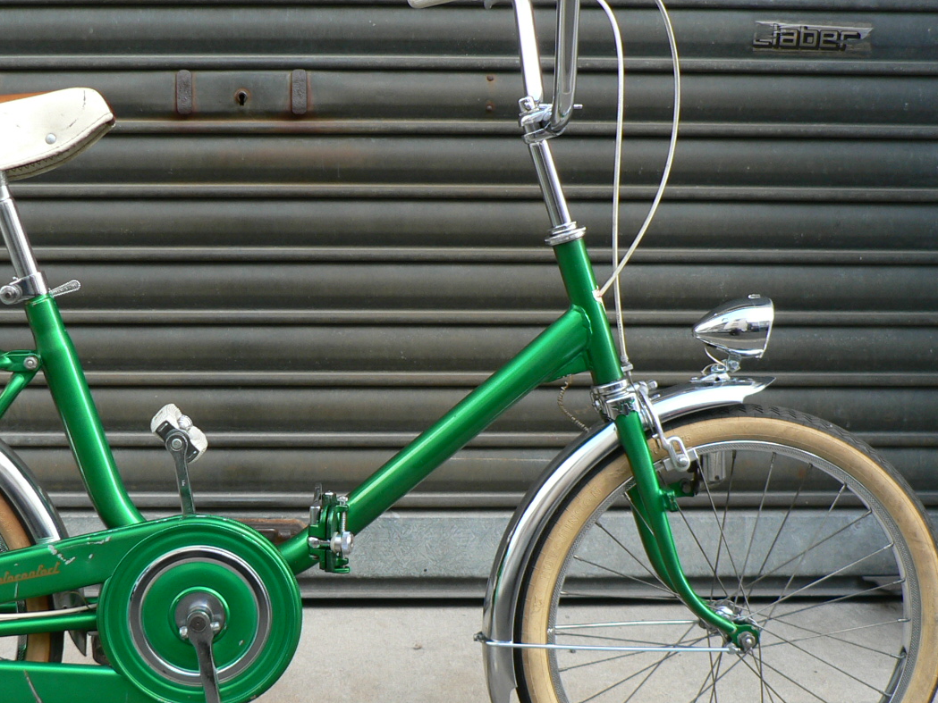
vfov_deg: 24.0
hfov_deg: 31.3
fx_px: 1653
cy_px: 397
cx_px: 271
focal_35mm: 61
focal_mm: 6.6
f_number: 2.8
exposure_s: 1/60
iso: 80
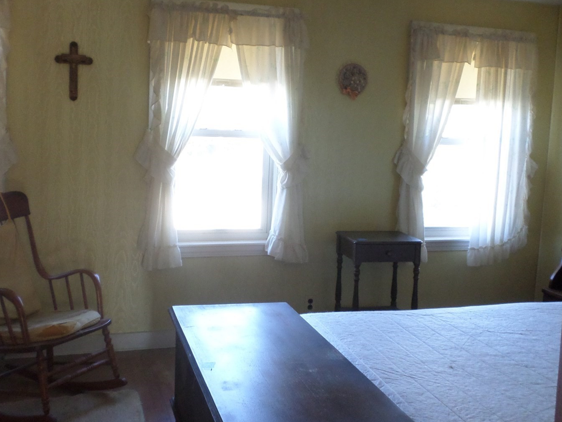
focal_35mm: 38
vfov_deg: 37.7
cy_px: 190
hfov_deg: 49.0
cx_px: 281
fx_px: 617
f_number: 2.5
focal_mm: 4.5
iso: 200
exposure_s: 1/30
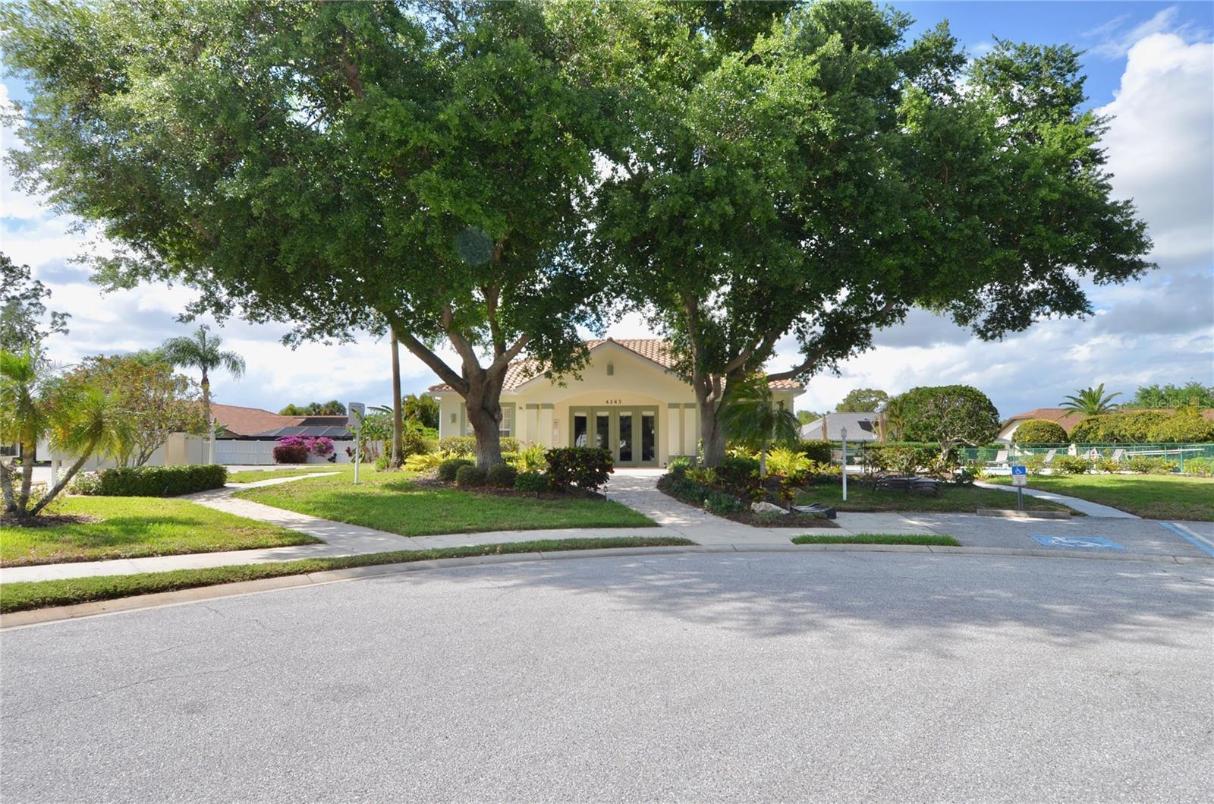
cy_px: 402
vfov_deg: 63.0
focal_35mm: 20
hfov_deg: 85.5
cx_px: 607
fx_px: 656
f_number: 8
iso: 100
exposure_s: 1/250
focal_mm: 13
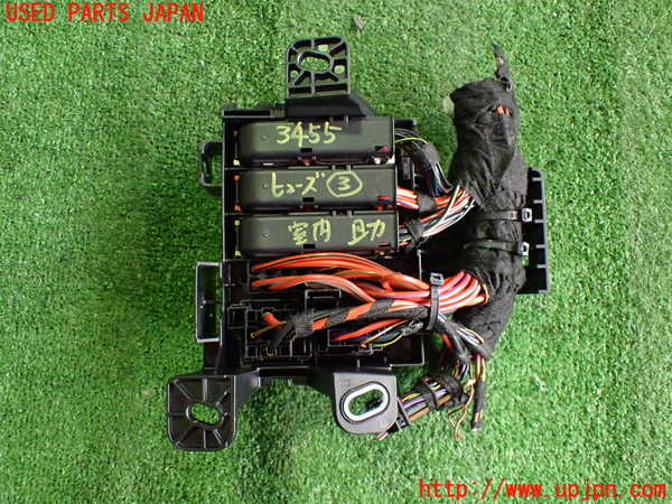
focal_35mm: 30
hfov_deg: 60.0
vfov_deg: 46.8
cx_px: 336
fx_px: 582
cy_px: 252
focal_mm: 5.4
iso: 800
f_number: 2.3
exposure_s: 1/80
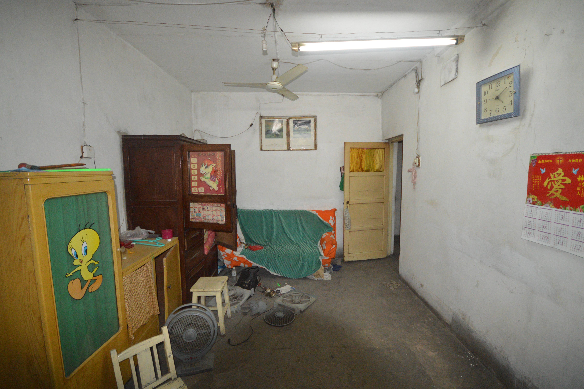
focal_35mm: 15
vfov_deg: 77.2
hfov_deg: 100.4
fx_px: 243
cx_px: 292
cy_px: 194
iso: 2200
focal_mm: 10
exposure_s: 1/60
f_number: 4
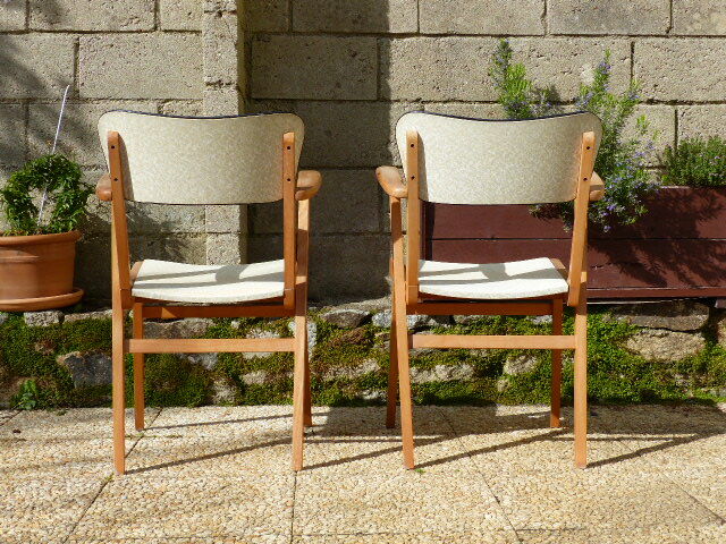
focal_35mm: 49
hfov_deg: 38.9
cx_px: 363
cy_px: 272
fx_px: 1028
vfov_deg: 29.7
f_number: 4
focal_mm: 8.7
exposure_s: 1/800
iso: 100
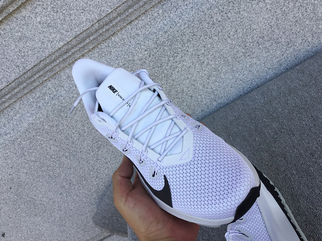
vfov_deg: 41.8
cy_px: 126
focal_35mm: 34
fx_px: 316
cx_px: 173
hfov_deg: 53.9
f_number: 2.4
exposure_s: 1/255
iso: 25
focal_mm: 3.3
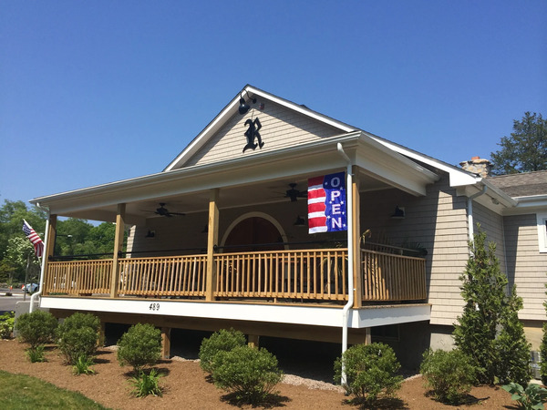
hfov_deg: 60.0
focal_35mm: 30
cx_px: 274
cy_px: 205
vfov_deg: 46.8
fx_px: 474
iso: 32
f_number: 2.2
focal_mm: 4.12
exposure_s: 1/2053
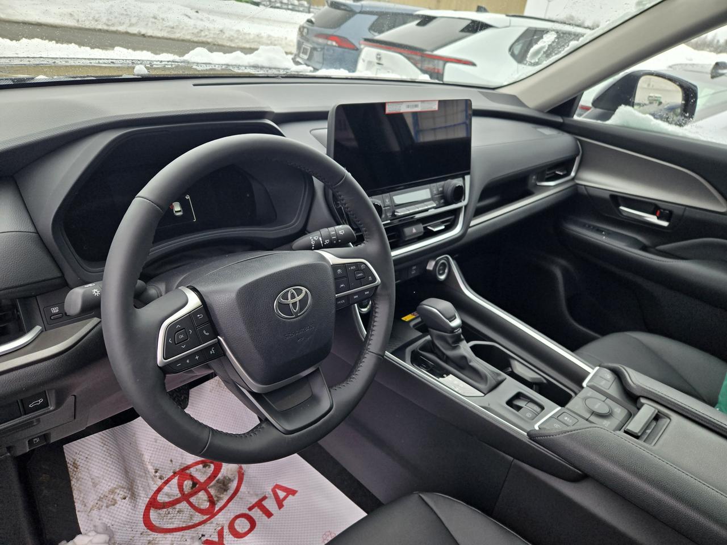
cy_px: 272
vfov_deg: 58.9
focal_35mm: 23
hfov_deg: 73.9
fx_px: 483
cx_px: 364
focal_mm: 5.4
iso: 64
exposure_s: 1/180
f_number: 1.8
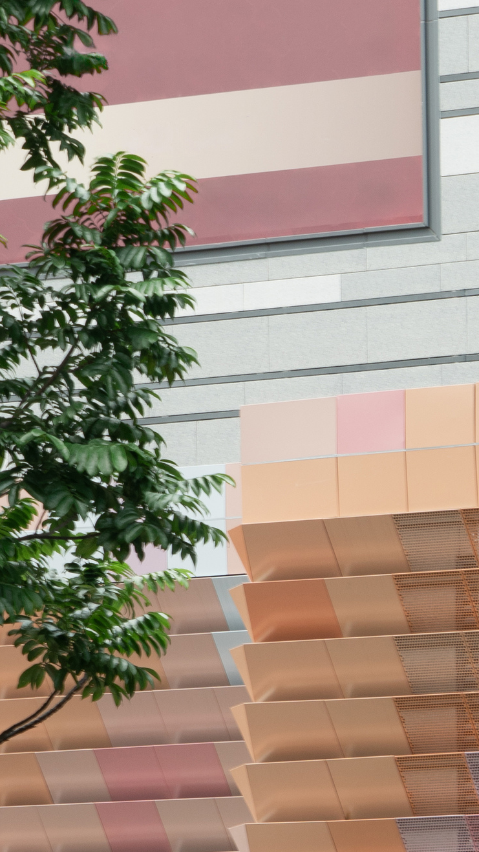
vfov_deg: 8.3
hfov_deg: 4.7
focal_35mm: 260
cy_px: 818
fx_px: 5870
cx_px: 292
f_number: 11
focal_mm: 73
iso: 100
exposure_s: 1/40
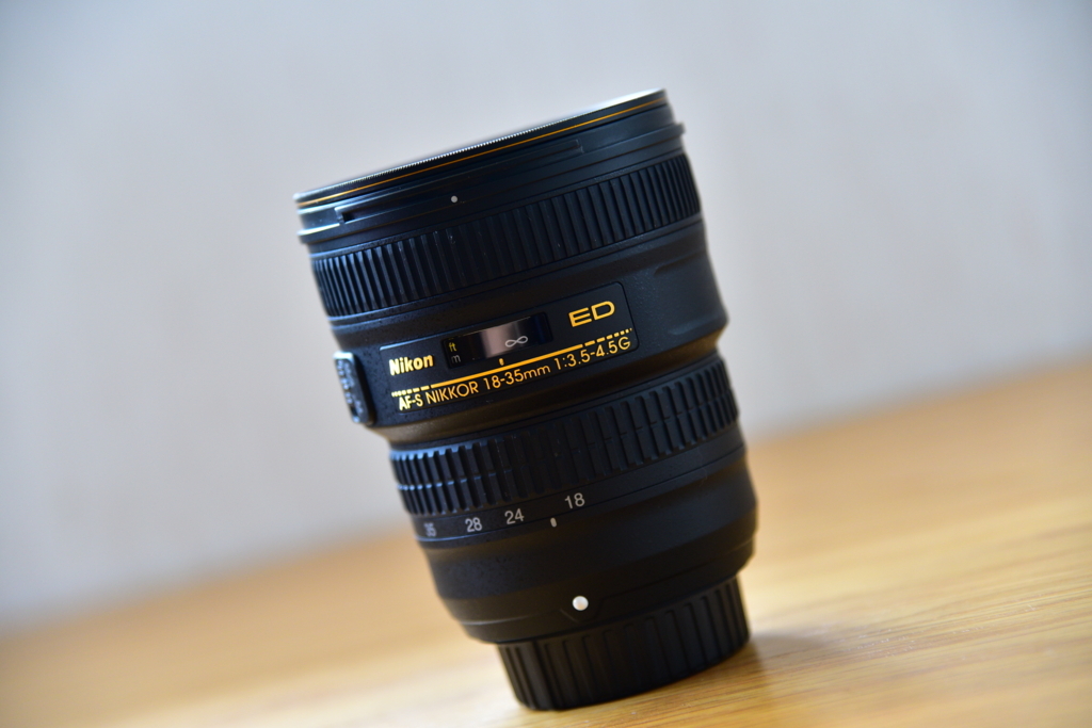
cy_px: 364
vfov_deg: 11.4
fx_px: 3640
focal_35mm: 120
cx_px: 546
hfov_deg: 17.1
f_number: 4.5
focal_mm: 120
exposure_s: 1/60
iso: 1000
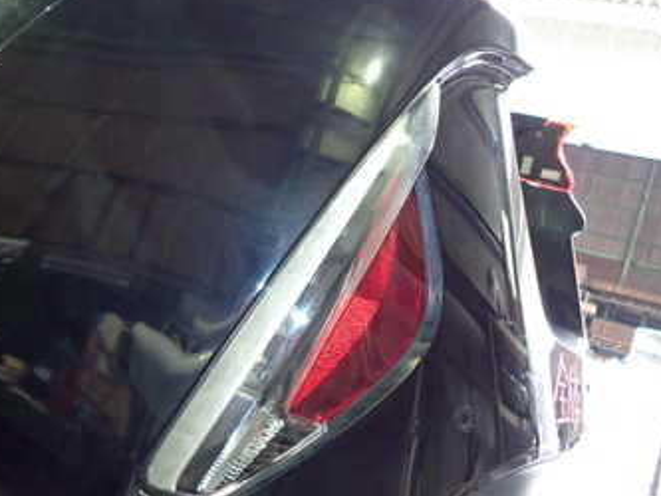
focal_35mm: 45
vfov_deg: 32.2
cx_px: 185
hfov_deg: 41.1
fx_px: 860
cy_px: 260
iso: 640
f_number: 2
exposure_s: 1/30
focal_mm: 4.5
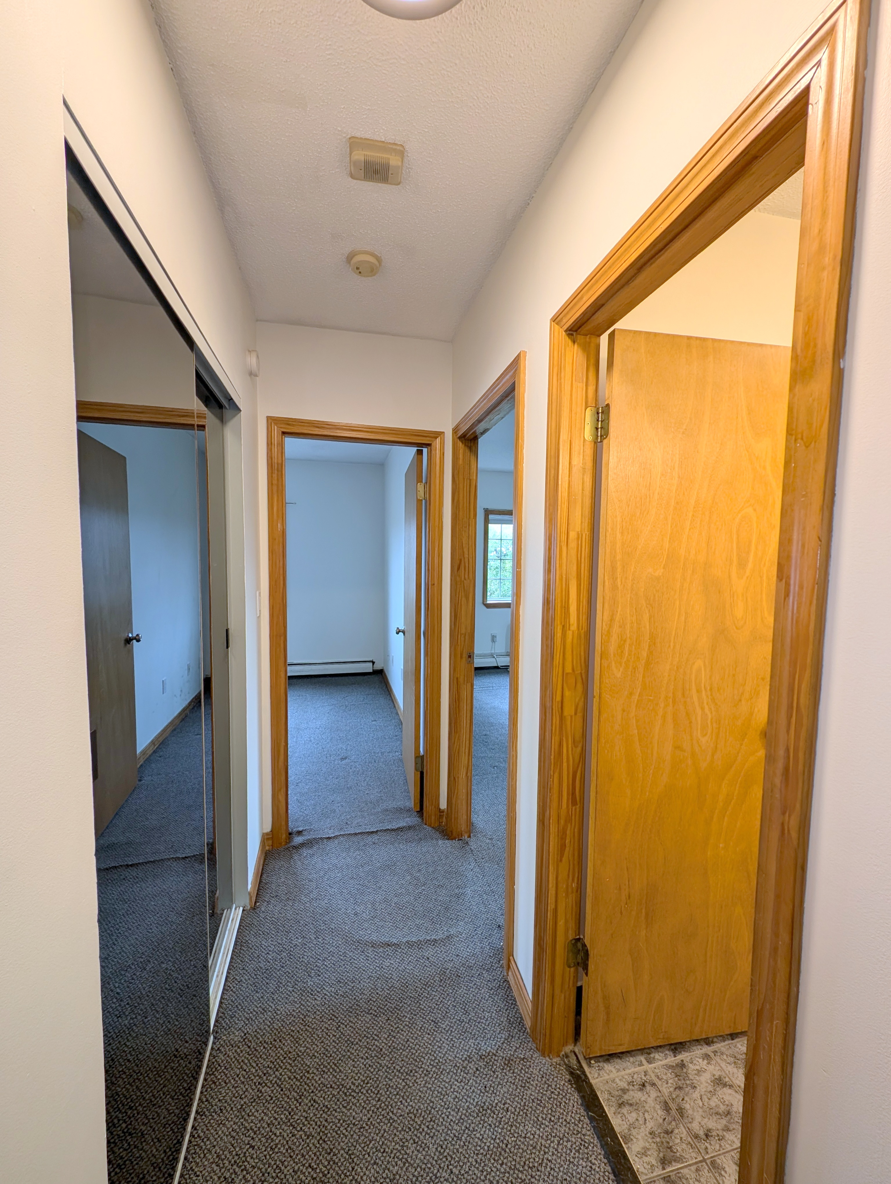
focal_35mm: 12
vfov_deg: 110.5
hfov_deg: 94.6
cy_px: 592
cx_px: 446
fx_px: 411
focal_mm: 2.23
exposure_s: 1/60
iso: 54
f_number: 1.95
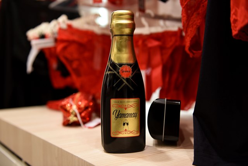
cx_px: 124
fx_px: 276
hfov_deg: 48.4
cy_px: 83
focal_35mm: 40
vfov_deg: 33.4
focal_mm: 40
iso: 800
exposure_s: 1/200
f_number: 3.2
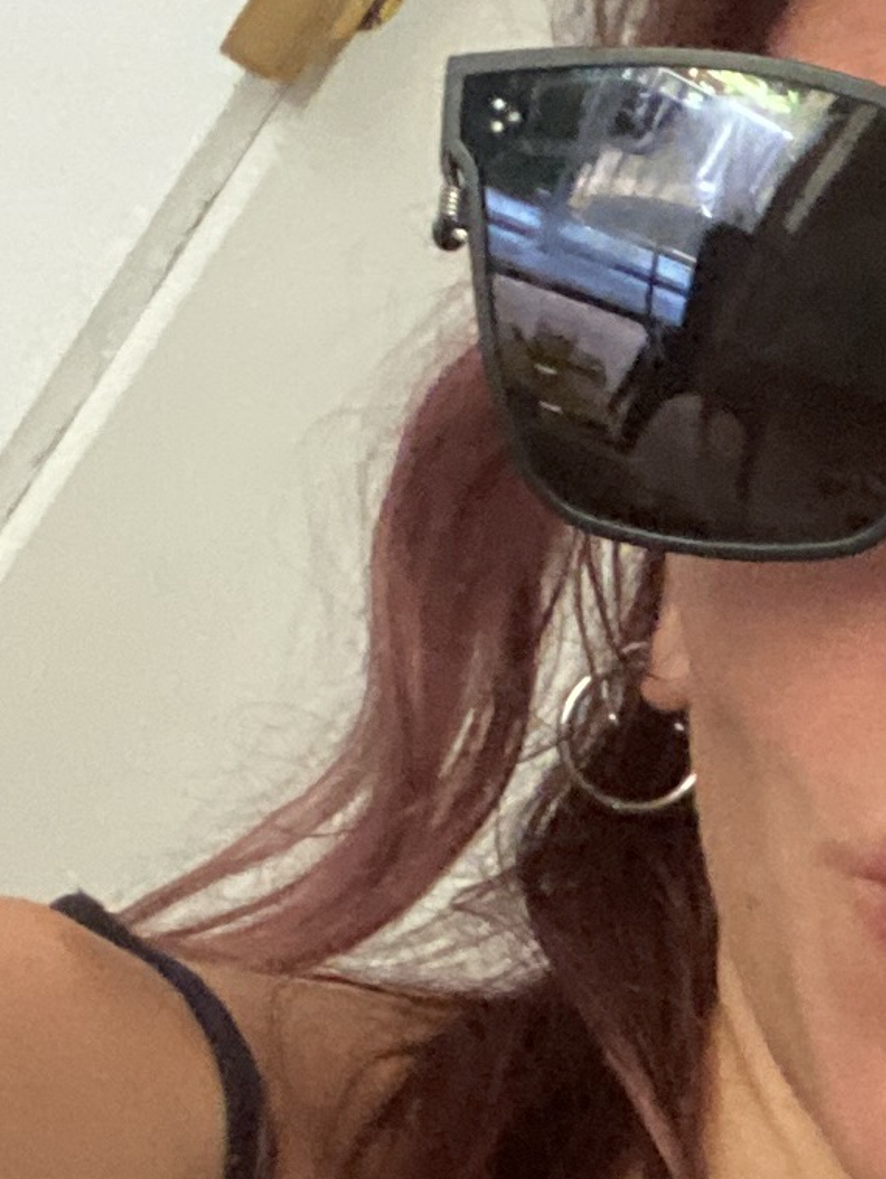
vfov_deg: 15.8
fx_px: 4160
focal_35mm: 122
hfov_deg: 11.4
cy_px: 1244
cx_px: 1502
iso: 640
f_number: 2.2
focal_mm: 2.71
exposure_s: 1/30
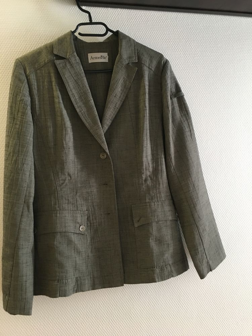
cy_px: 168
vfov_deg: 61.7
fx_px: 281
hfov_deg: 48.2
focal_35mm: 29
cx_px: 126
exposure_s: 1/17
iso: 80
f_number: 2.2
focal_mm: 4.15
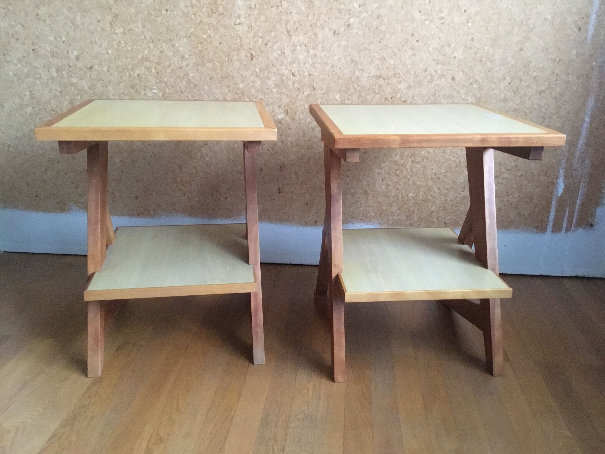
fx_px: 542
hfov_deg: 58.4
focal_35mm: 31
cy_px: 227
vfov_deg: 45.4
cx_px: 302
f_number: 2.4
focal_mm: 3.3
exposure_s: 1/17
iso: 320
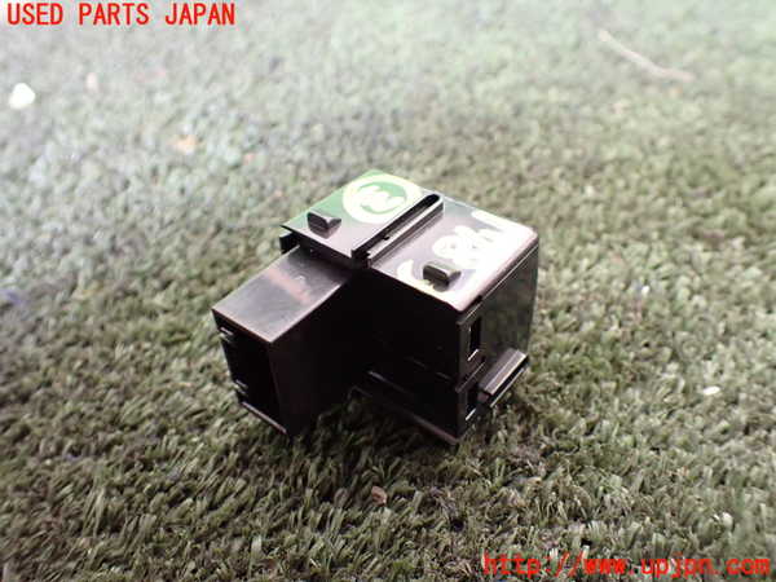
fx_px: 673
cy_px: 291
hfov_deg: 60.0
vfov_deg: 46.8
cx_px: 388
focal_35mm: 30
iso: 800
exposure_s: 1/125
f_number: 2.3
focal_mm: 5.4
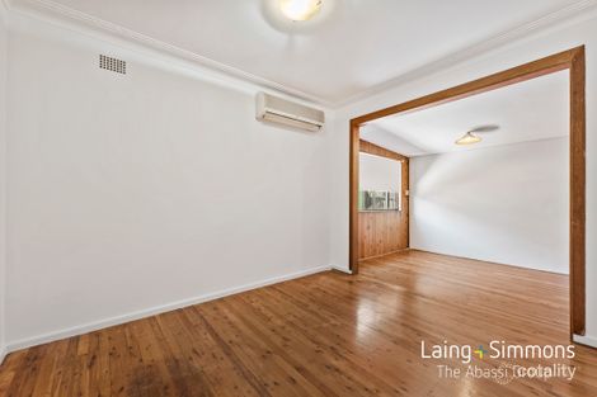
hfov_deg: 96.8
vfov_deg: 73.7
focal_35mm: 16
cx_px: 298
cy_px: 198
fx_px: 265
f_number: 9
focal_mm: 16
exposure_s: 1/6
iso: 100
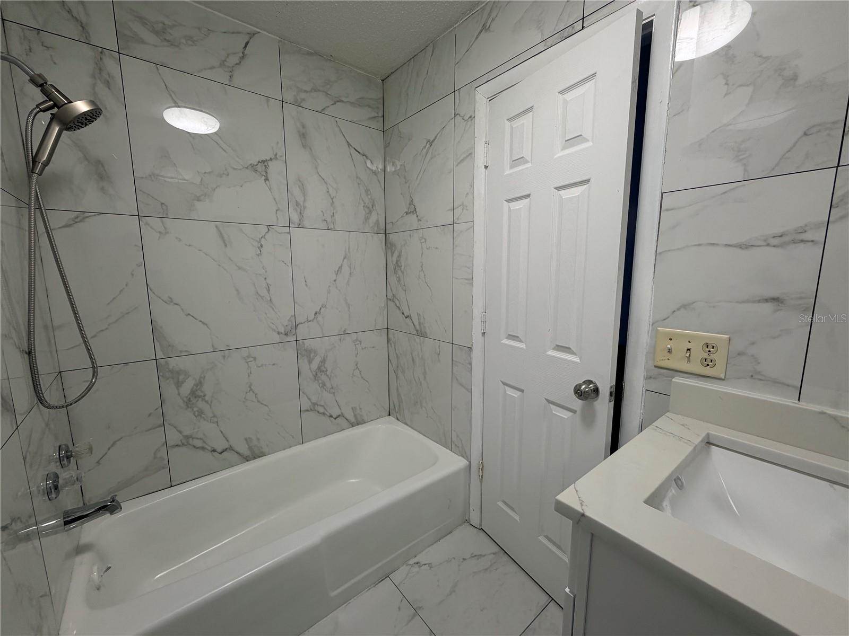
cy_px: 318
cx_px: 424
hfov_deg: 102.1
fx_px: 343
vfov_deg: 85.7
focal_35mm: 14
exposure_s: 1/120
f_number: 2.2
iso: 100
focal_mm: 2.22
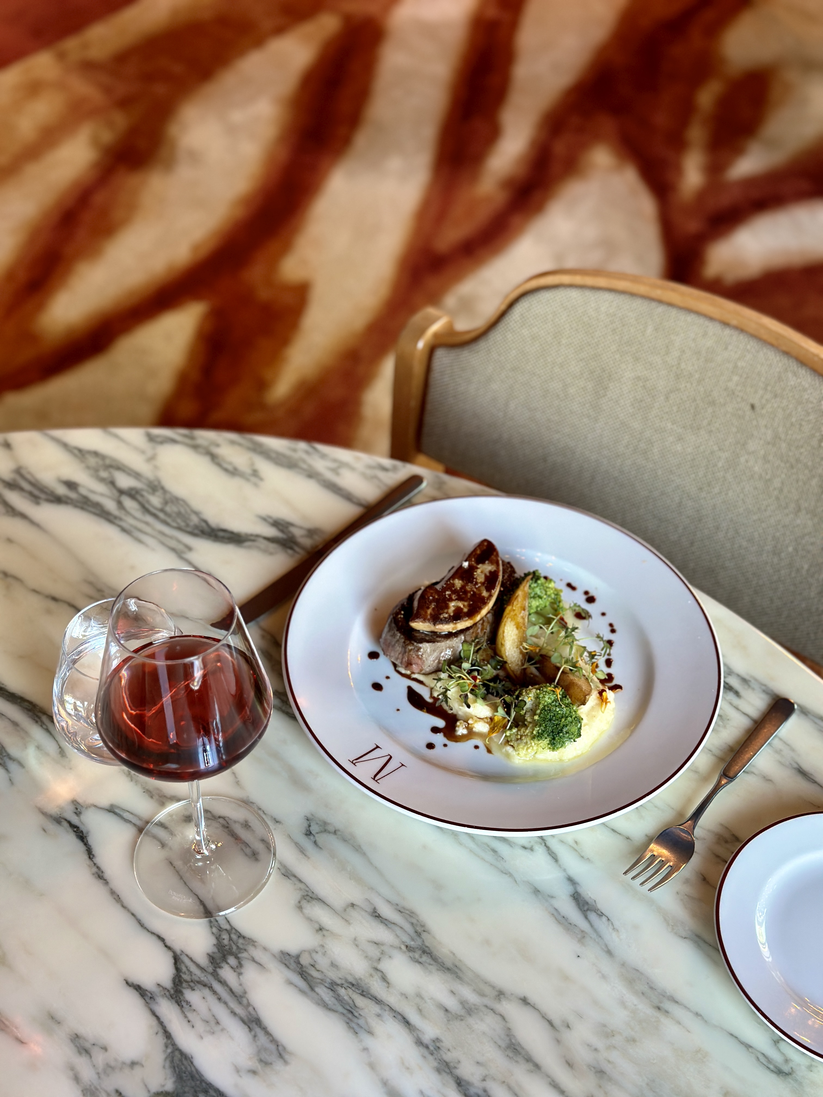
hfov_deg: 30.3
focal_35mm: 48
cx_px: 412
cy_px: 548
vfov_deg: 39.7
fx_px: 1522
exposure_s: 1/50
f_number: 1.78
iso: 125
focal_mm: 6.86
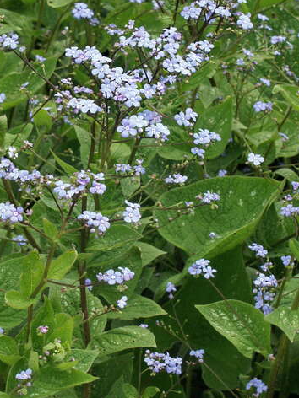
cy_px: 183
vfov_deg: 13.4
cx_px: 123
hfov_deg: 10.1
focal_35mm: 147
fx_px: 1693
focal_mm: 25.76
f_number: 8
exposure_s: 1/90
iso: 100
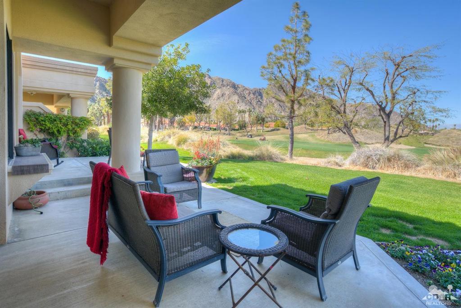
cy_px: 154
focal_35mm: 18
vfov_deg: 67.5
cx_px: 230
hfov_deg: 89.9
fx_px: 231
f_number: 8
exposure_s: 1/80
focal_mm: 18
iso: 100
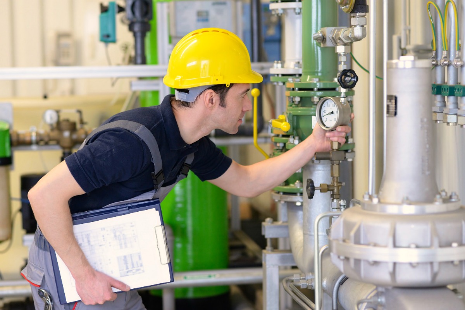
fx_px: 1098
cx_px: 232
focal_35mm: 85
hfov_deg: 23.9
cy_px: 155
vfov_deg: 16.1
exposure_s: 1/200
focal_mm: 85
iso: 2200
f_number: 2.5
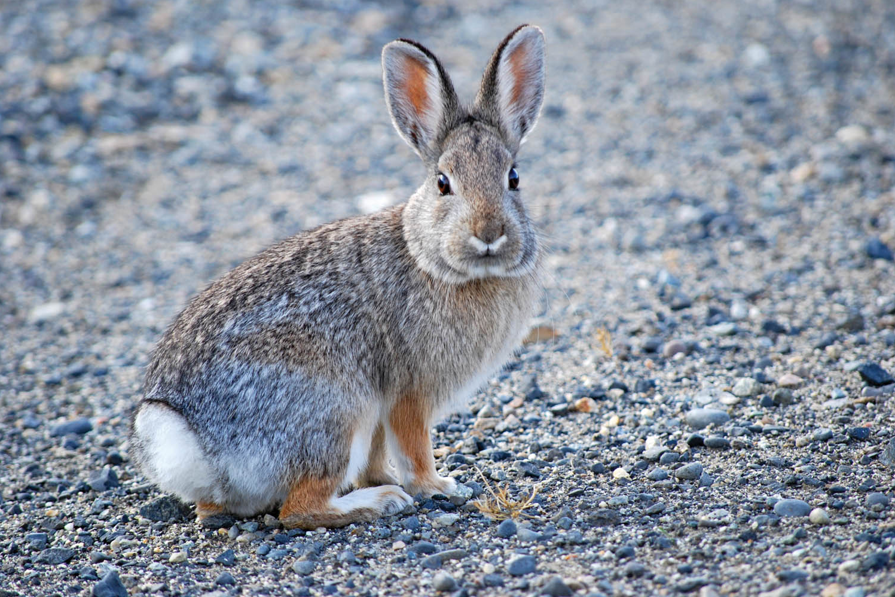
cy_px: 299
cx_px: 447
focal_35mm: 301
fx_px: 7483
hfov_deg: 6.8
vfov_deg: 4.6
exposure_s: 1/125
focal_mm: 200
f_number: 7.1
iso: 200
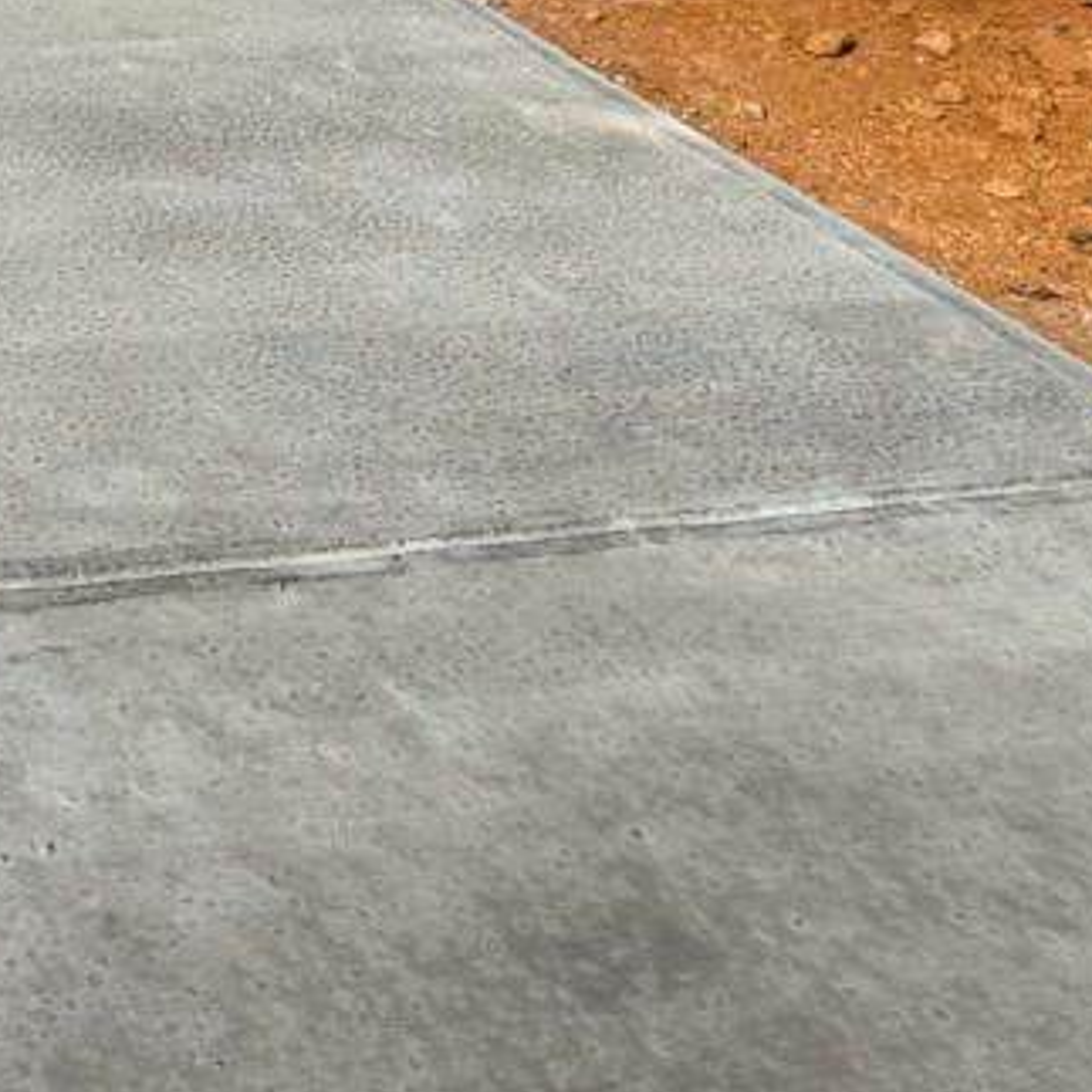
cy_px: -172
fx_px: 1642
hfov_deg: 32.8
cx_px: -78
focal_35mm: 46
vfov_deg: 31.6
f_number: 2.2
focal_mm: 2.22
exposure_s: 1/2770
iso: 50
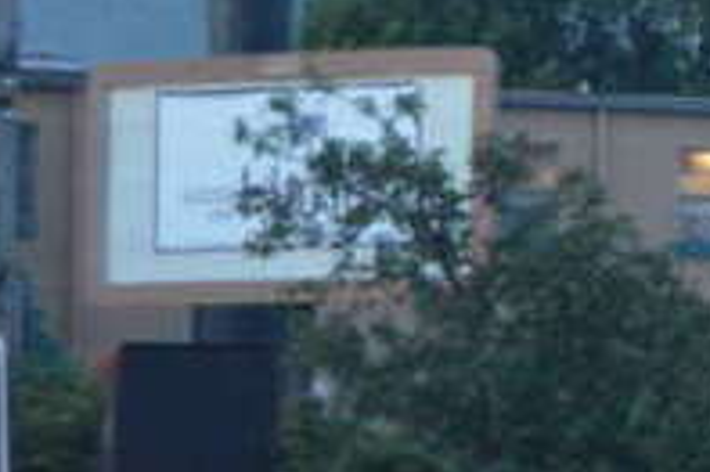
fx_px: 5517
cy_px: 144
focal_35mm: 280
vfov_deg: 4.9
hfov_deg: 7.1
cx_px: 1424
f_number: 5.3
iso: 3200
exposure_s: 1/60
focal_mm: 46
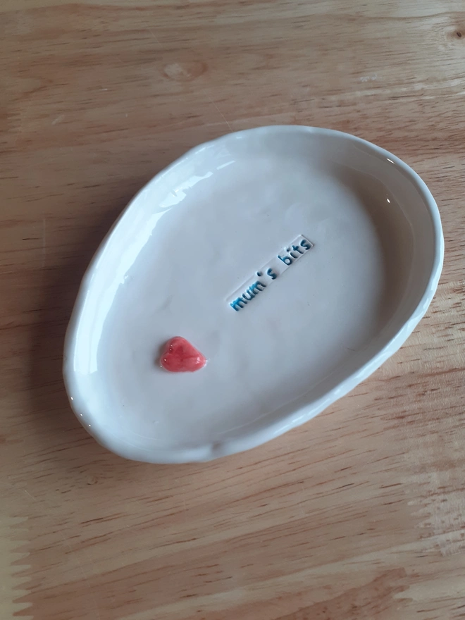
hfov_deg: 51.4
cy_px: 310
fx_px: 484
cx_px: 232
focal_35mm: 27
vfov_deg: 65.3
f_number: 1.9
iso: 64
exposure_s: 1/50
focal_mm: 3.6
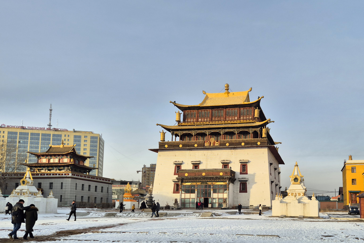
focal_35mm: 35
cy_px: 175
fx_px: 354
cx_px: 251
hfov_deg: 53.1
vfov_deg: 37.2
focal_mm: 5.4
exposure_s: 1/580
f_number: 1.8
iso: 25
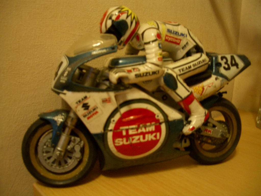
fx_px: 264
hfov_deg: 52.6
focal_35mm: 35
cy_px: 98
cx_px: 130
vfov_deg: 40.7
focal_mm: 5.8
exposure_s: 1/8
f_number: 2.6
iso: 100
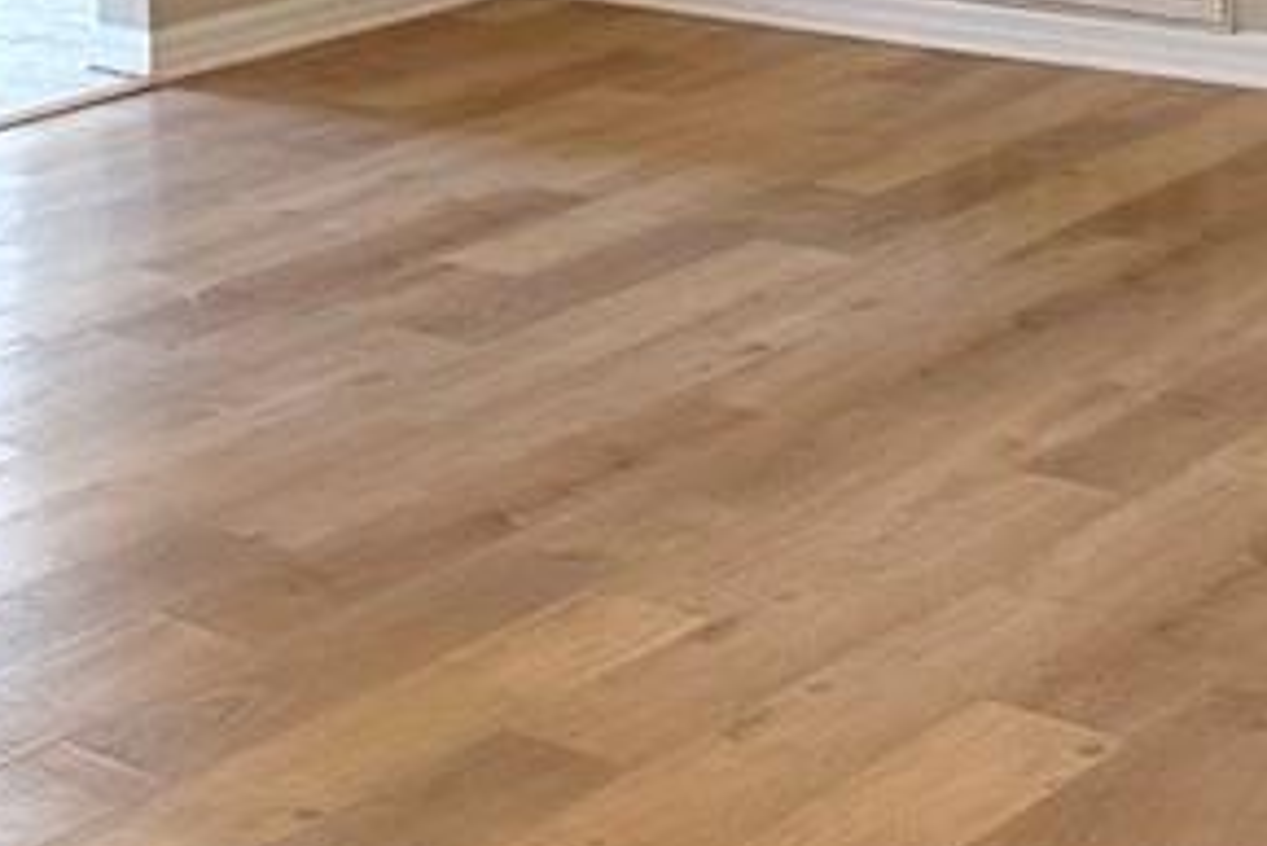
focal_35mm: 138
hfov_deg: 14.6
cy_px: -526
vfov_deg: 9.6
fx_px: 4859
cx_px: 9
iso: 200
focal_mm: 6.76
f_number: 1.78
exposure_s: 1/132
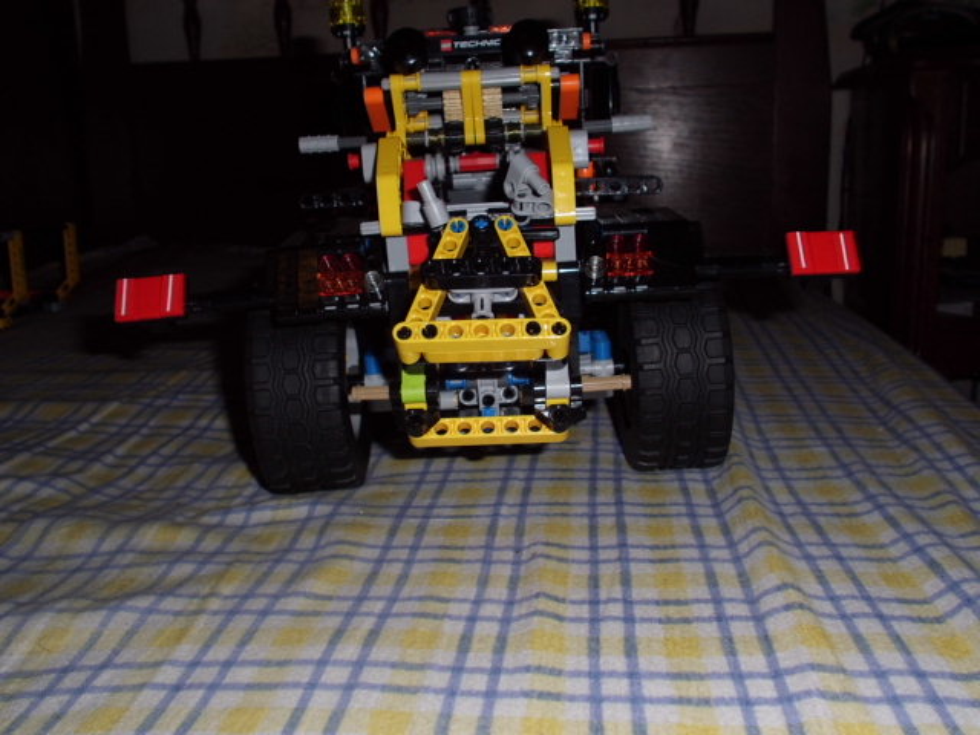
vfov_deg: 42.9
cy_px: 368
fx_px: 934
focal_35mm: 33
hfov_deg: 55.4
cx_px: 490
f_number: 3.6
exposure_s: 1/60
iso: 100
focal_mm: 6
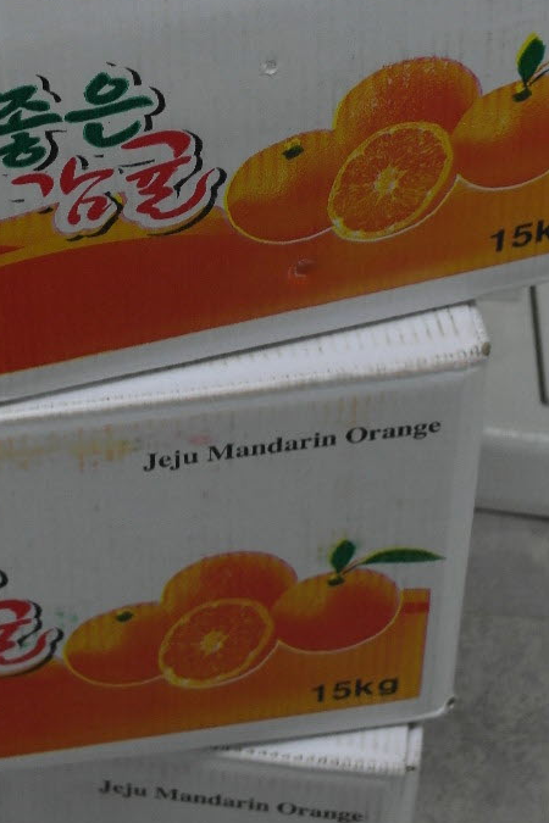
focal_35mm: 110
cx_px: 181
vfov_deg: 18.3
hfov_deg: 12.4
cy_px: 109
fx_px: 2516
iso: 400
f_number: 4
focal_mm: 28
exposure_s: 1/50
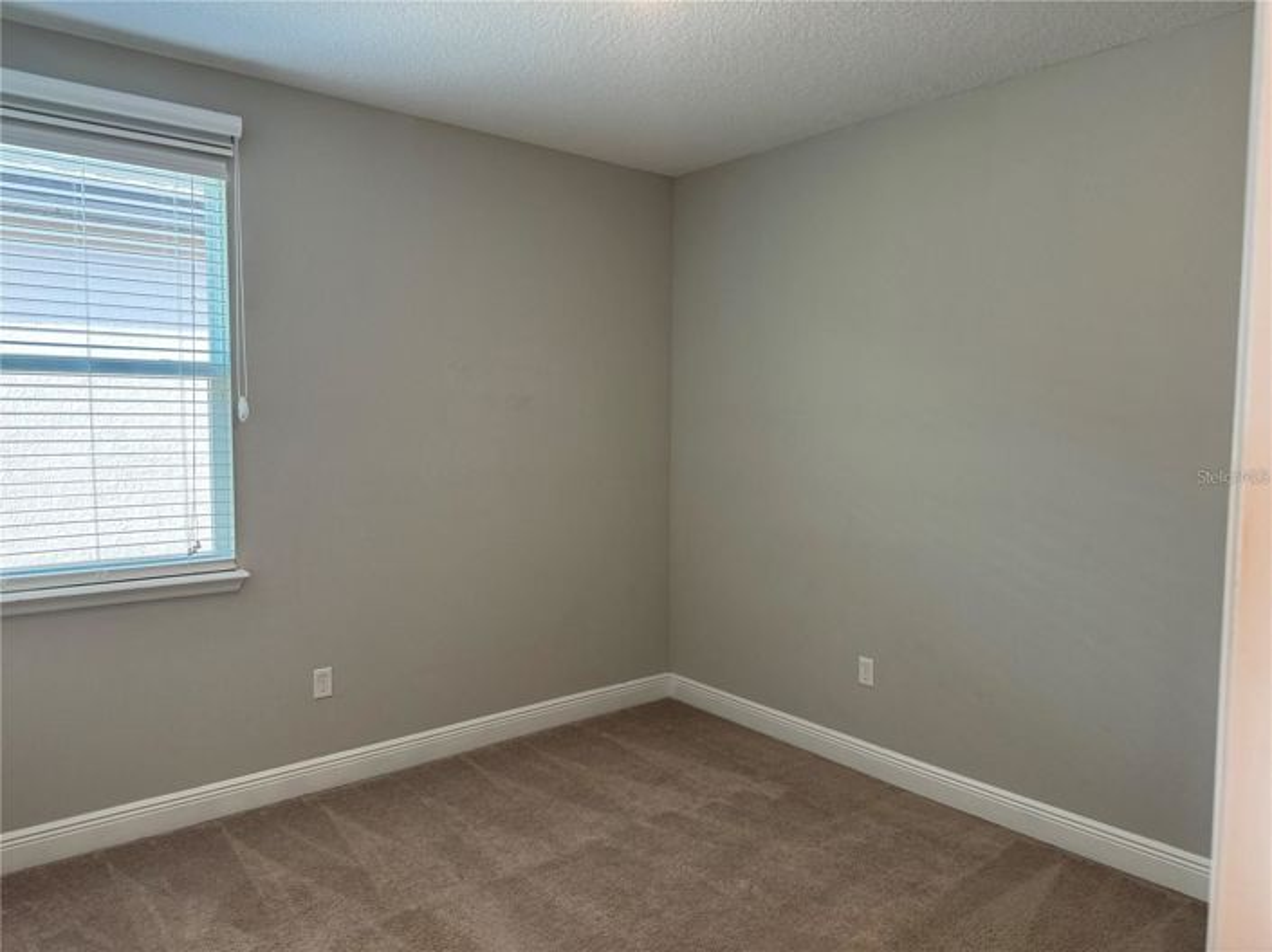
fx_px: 881
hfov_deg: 71.6
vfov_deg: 56.8
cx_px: 636
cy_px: 476
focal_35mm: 24
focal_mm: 6.86
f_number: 1.78
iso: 160
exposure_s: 1/60
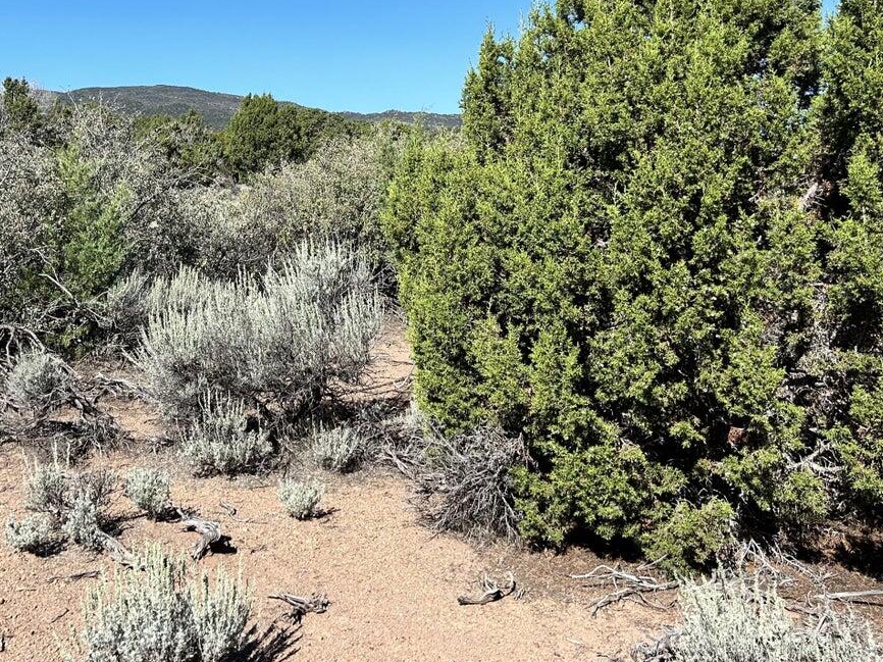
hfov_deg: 45.0
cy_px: 152
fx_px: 1046
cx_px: 287
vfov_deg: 34.3
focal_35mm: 41
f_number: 1.5
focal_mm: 5.7
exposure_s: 1/3704
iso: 50
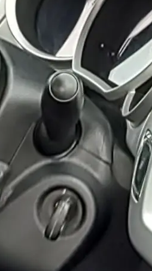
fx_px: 1527
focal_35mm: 213
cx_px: -104
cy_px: 633
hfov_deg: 5.6
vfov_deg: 9.2
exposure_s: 1/196
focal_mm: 5.56
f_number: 1.8
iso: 100
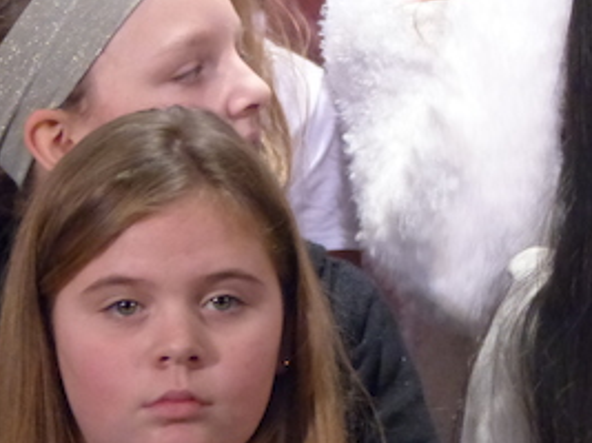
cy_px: 202
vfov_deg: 1.2
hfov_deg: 1.7
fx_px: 20496
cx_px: 354
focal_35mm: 1199
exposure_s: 1/50
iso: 800
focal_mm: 108
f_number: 2.8
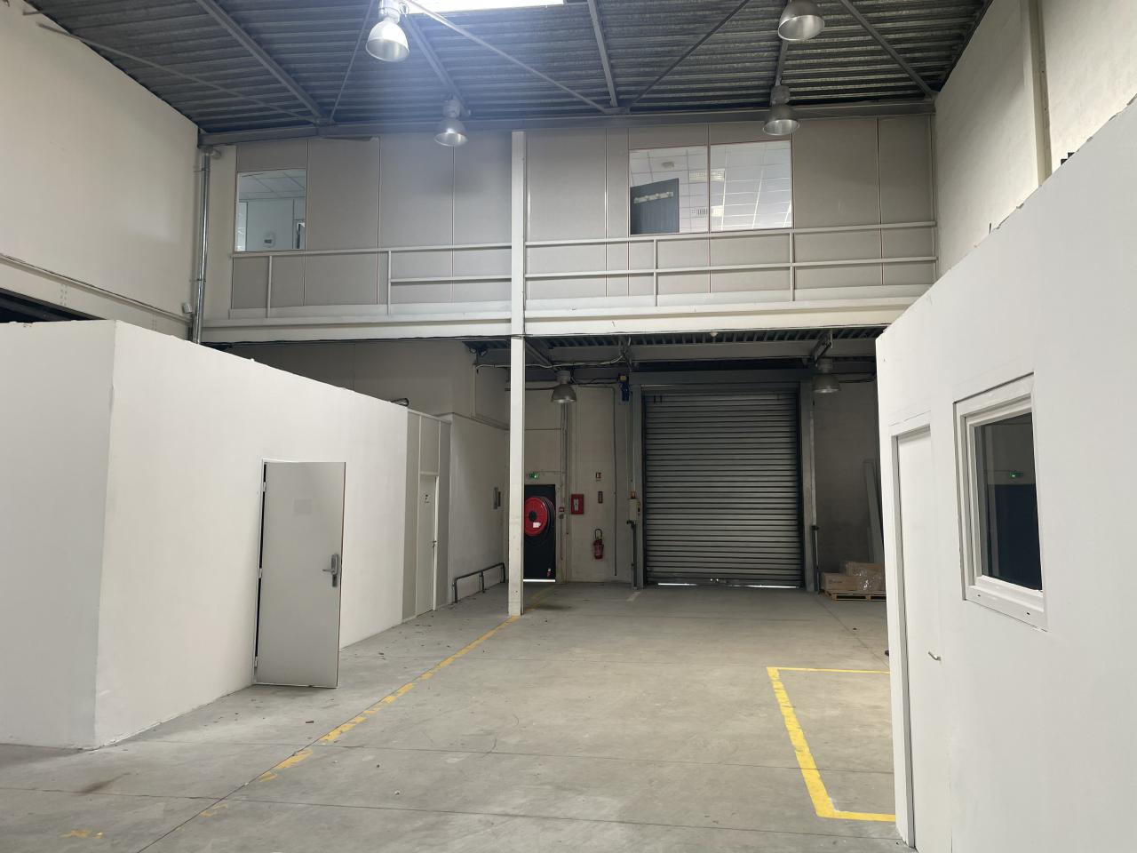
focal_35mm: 26
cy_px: 426
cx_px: 568
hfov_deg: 67.3
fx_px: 854
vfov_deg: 53.1
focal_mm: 4.2
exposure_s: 1/121
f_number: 1.6
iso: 64
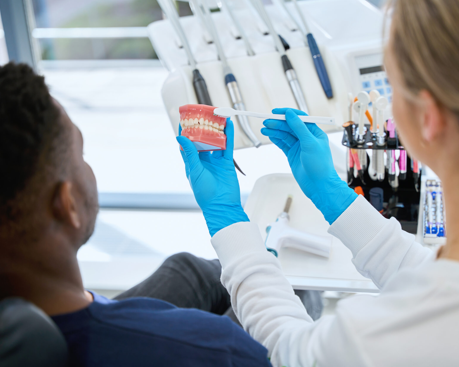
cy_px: 183
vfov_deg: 22.3
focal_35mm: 68
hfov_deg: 27.7
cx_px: 257
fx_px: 930
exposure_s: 1/250
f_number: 2.8
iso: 320
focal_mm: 60.4
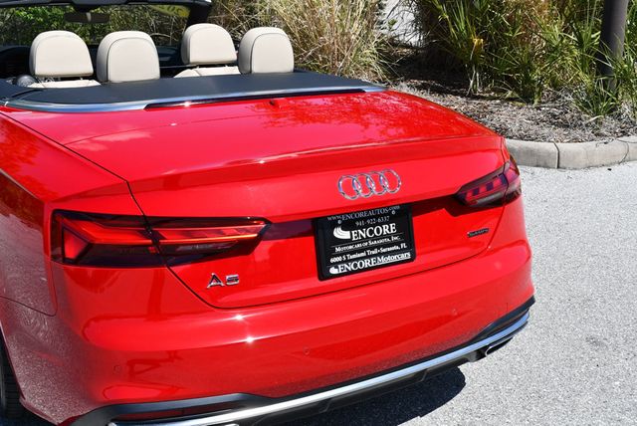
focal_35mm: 44
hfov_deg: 44.5
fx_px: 779
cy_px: 213
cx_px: 318
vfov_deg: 30.6
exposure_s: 1/250
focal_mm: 22
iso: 100
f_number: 8
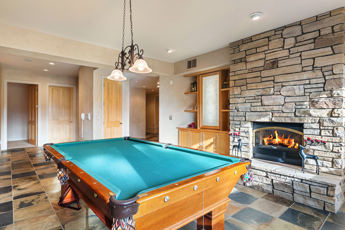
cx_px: 178
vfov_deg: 61.9
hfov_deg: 84.0
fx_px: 192
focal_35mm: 20
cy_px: 114
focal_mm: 19
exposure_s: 1/15
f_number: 9
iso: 1000
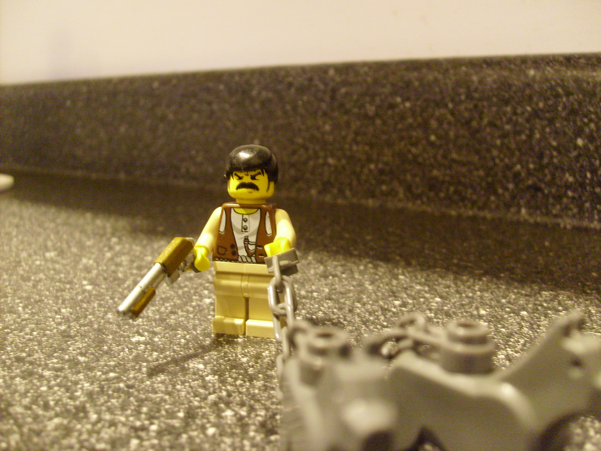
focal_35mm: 35
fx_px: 608
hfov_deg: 52.6
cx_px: 300
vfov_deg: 40.7
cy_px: 226
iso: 200
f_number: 2.8
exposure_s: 1/6
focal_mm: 5.8
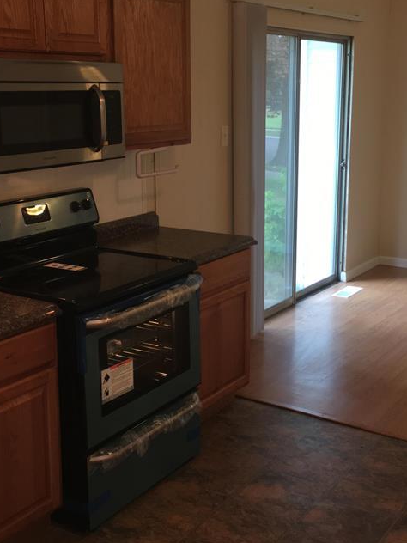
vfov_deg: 40.4
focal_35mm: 47
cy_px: 256
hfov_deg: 30.9
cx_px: 196
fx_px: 737
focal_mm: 4.15
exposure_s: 1/30
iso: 50
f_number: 2.2
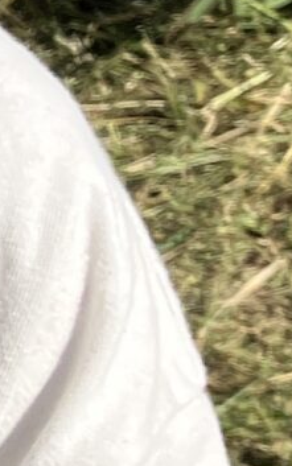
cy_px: 354
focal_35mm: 215
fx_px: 2734
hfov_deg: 5.3
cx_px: -943
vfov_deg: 9.7
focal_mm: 3.99
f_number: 1.8
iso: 32
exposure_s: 1/1799
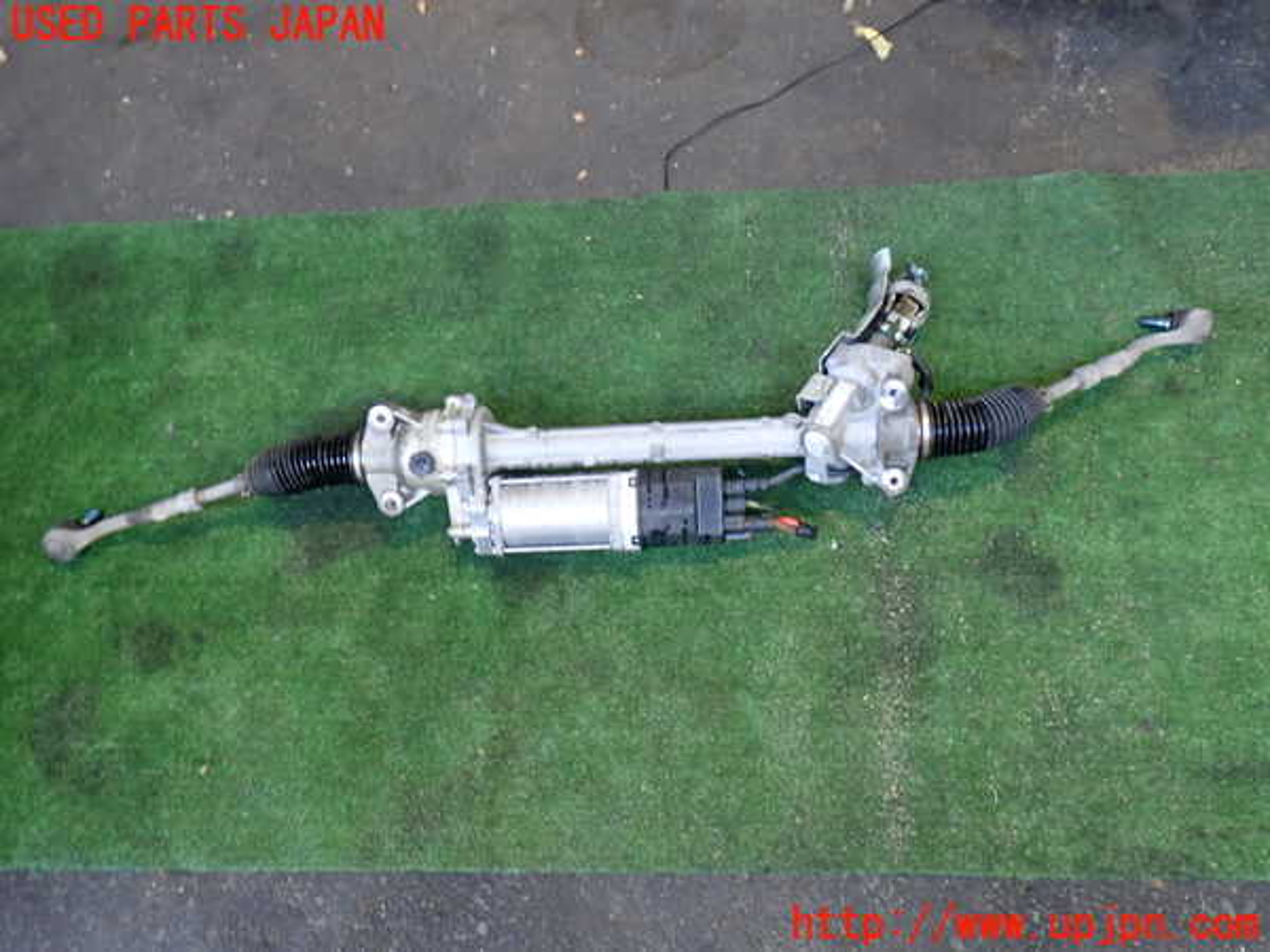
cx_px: 635
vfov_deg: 46.8
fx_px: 1101
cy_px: 476
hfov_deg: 60.0
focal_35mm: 30
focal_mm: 5.4
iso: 250
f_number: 2.3
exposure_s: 1/30
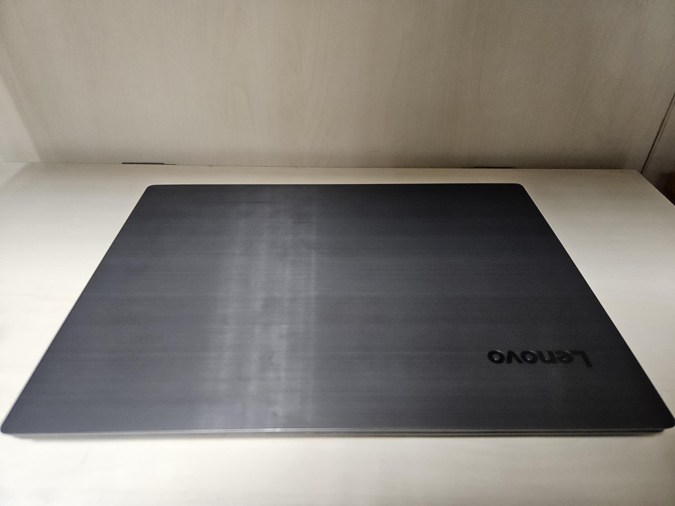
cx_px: 338
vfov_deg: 58.9
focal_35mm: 23
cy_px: 253
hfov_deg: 73.9
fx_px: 448
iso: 640
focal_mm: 5.4
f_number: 1.8
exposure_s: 1/100
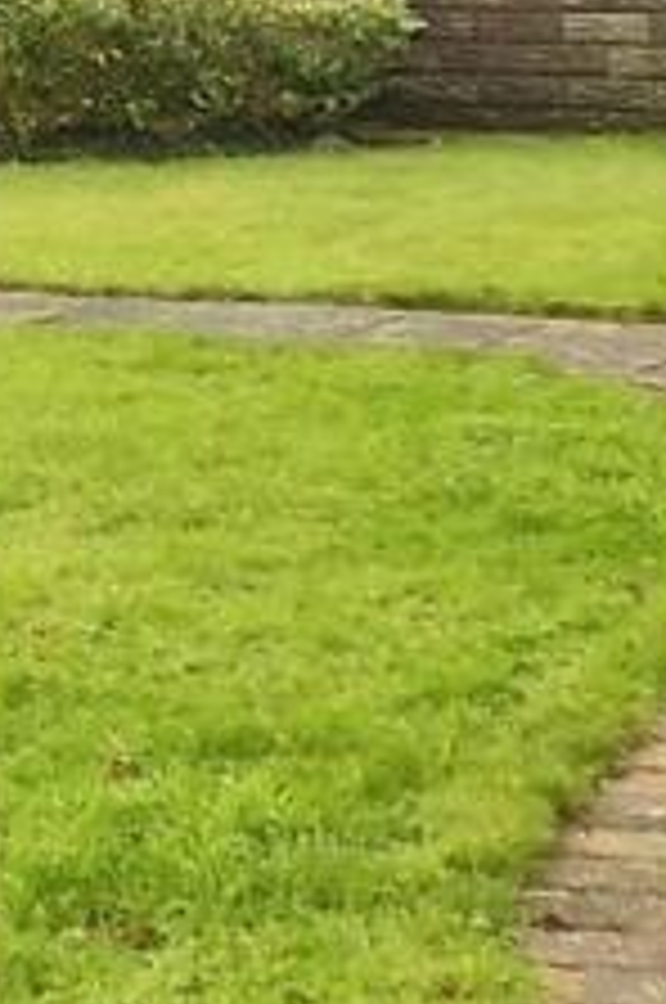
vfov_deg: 18.6
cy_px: 621
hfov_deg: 11.8
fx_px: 3062
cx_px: -351
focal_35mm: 110
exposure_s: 1/160
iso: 80
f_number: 3.1
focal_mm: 4
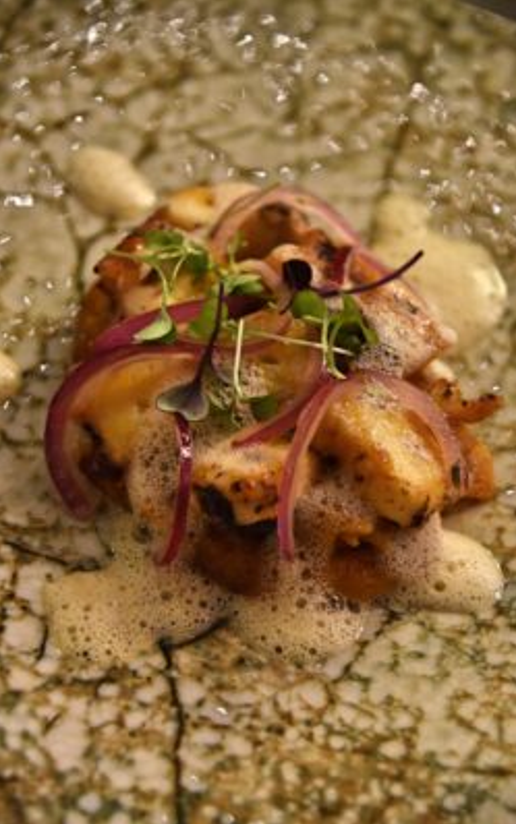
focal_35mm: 164
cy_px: 412
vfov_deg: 12.8
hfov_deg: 8.0
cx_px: 273
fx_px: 3687
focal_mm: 160
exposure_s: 1/15
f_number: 5.6
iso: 800
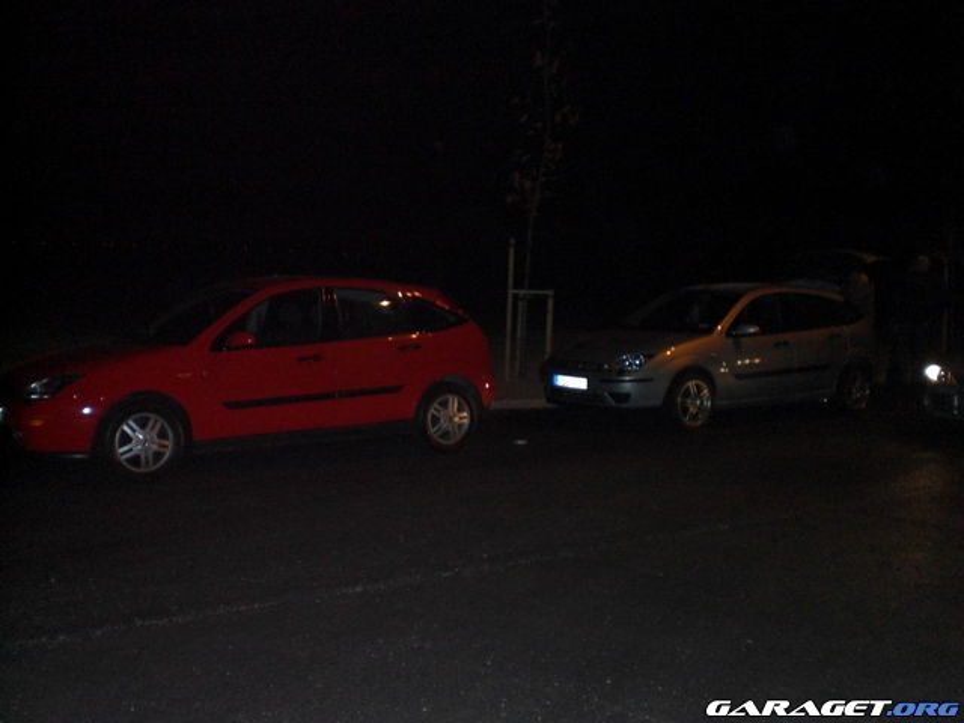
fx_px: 1058
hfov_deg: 49.0
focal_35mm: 38
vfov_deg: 37.7
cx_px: 482
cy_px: 362
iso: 200
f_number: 3.1
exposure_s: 1/60
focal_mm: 6.3
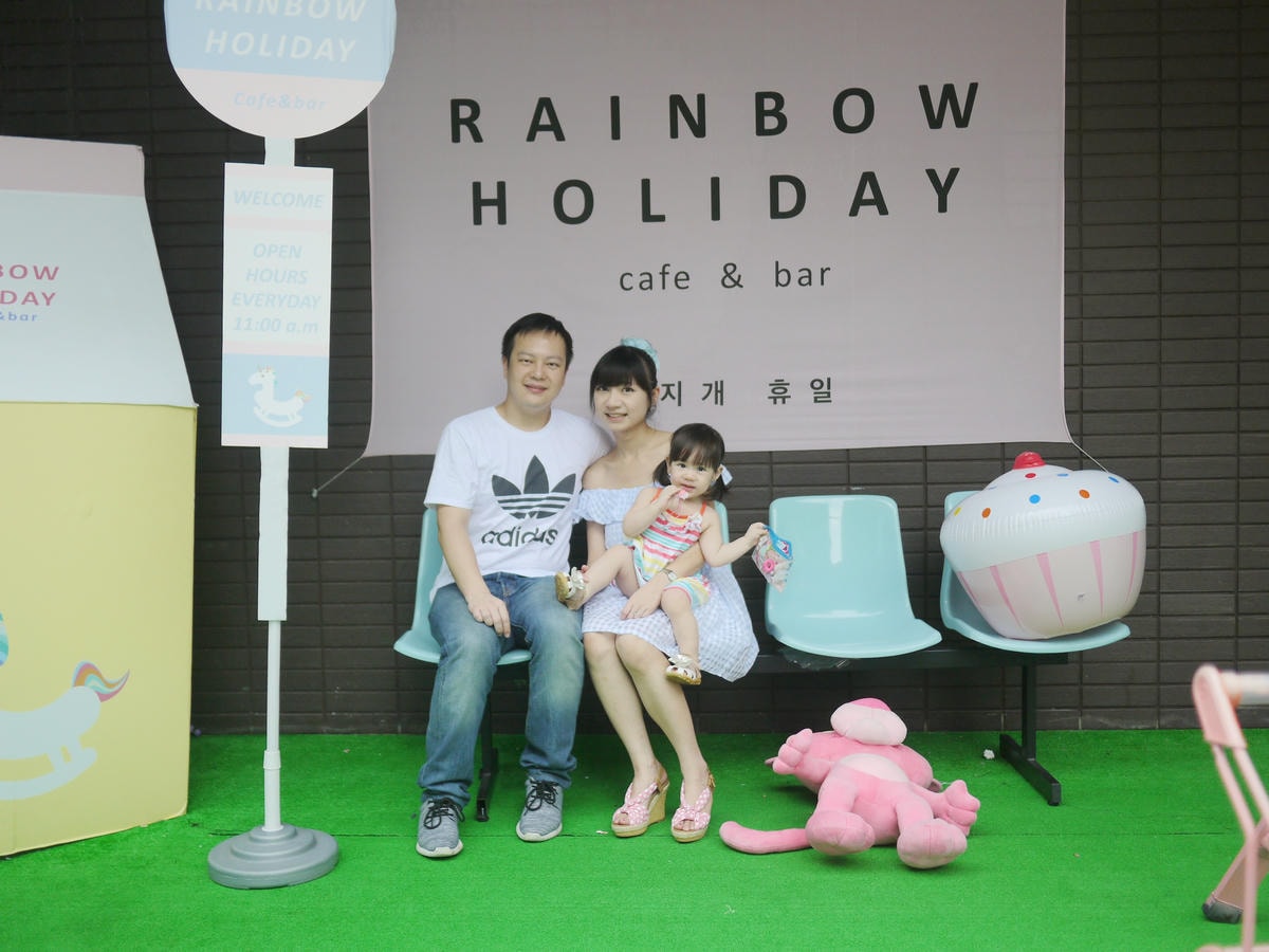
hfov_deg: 46.8
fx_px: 1466
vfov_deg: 36.0
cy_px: 476
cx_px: 634
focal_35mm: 40
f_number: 1.7
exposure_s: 1/320
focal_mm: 20
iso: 160
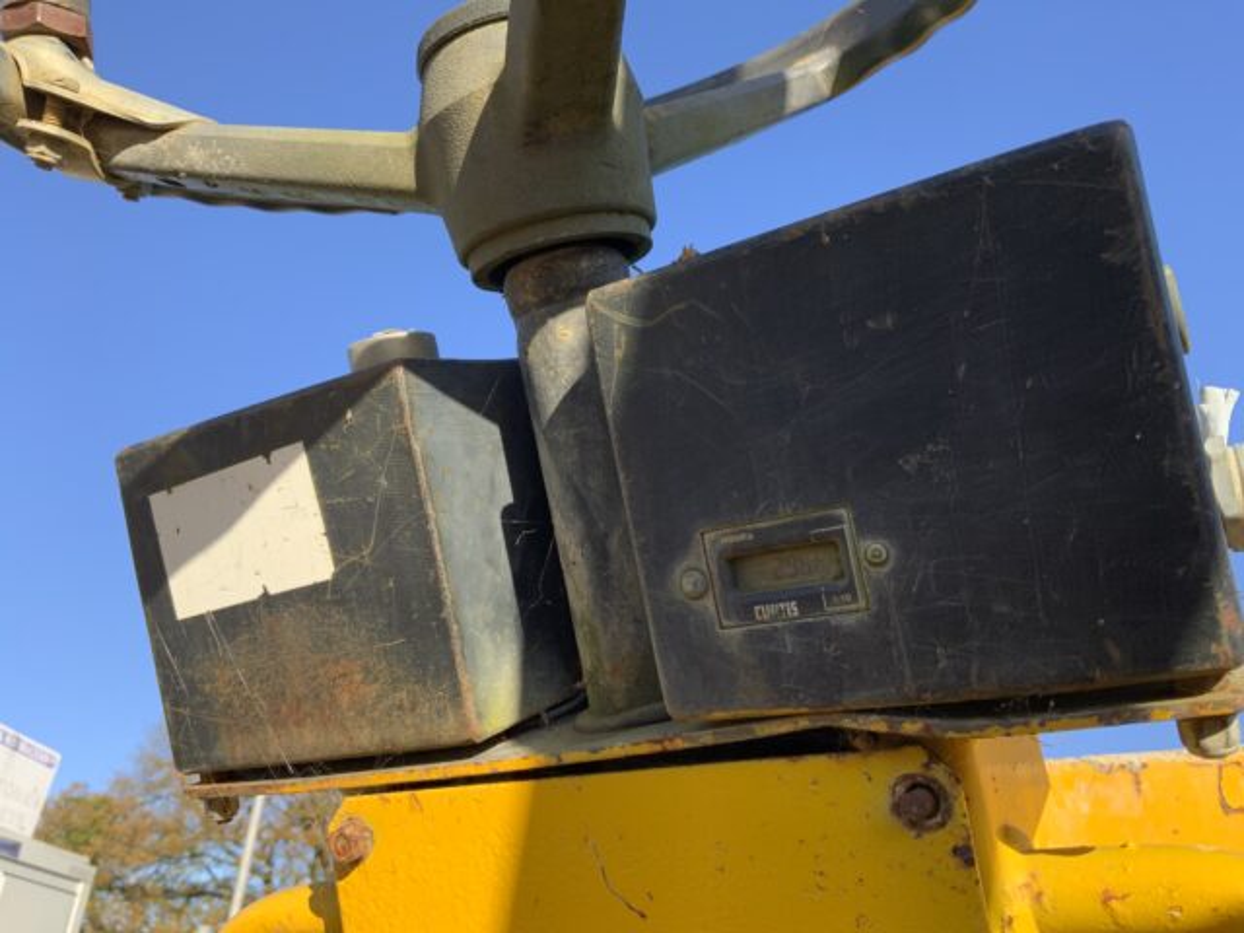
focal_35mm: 29
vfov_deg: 48.2
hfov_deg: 61.7
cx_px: 622
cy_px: 466
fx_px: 1042
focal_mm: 3
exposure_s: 1/562
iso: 16
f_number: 1.8
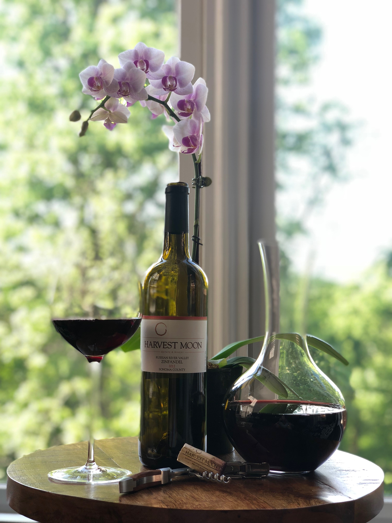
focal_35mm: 52
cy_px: 262
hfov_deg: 28.0
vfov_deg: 36.8
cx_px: 196
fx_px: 785
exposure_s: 1/60
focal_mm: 6
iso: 20
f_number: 2.4
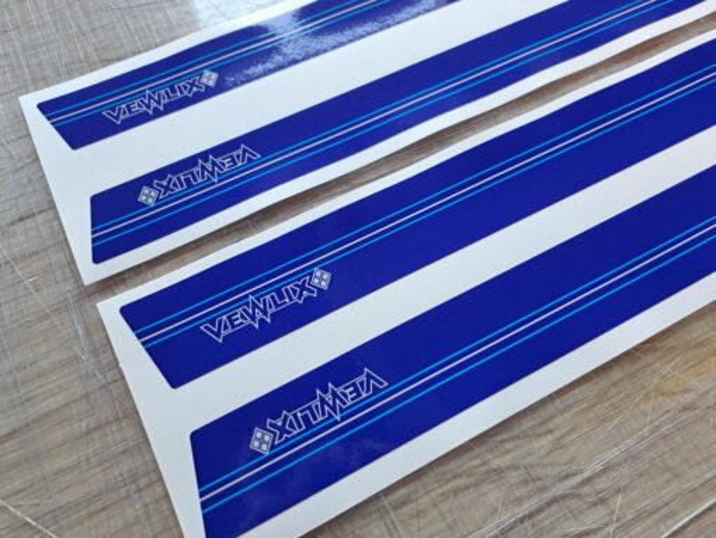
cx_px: 358
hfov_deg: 71.6
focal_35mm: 24
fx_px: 497
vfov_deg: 56.9
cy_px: 269
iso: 160
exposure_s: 1/50
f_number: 1.8
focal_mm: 5.23
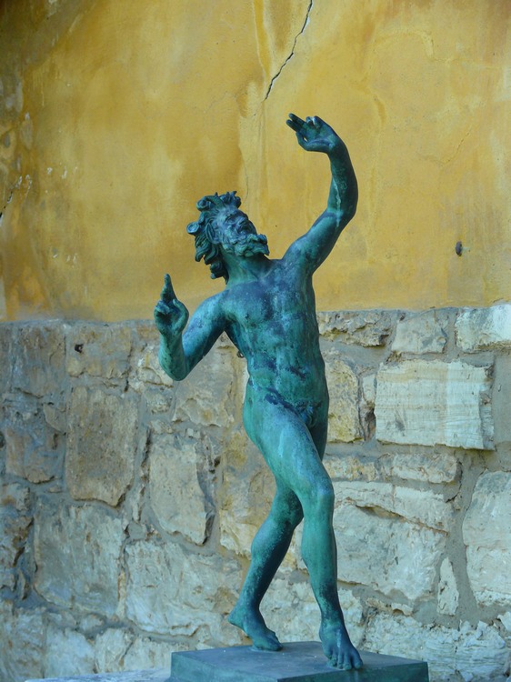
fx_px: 2147
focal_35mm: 109
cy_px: 341
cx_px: 256
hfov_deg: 13.6
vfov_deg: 18.1
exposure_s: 1/30
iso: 125
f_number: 3.6
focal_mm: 23.1
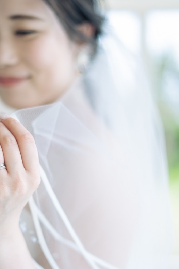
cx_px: 49
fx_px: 567
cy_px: 162
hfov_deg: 17.9
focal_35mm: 76
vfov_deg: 26.6
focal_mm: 50
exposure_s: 1/400
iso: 100
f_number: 1.8
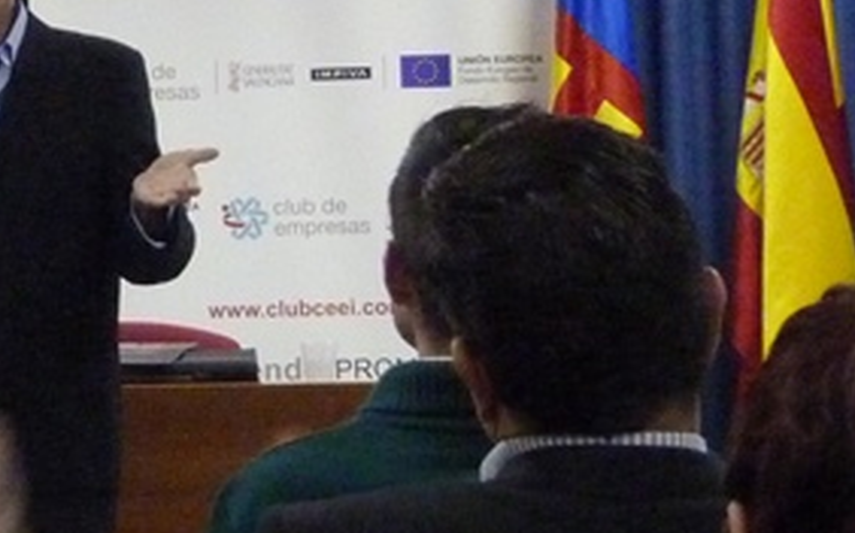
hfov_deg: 13.1
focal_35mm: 154
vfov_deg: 8.5
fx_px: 3587
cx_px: -258
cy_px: 94
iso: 800
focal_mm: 7.3
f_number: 3.1
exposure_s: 1/40
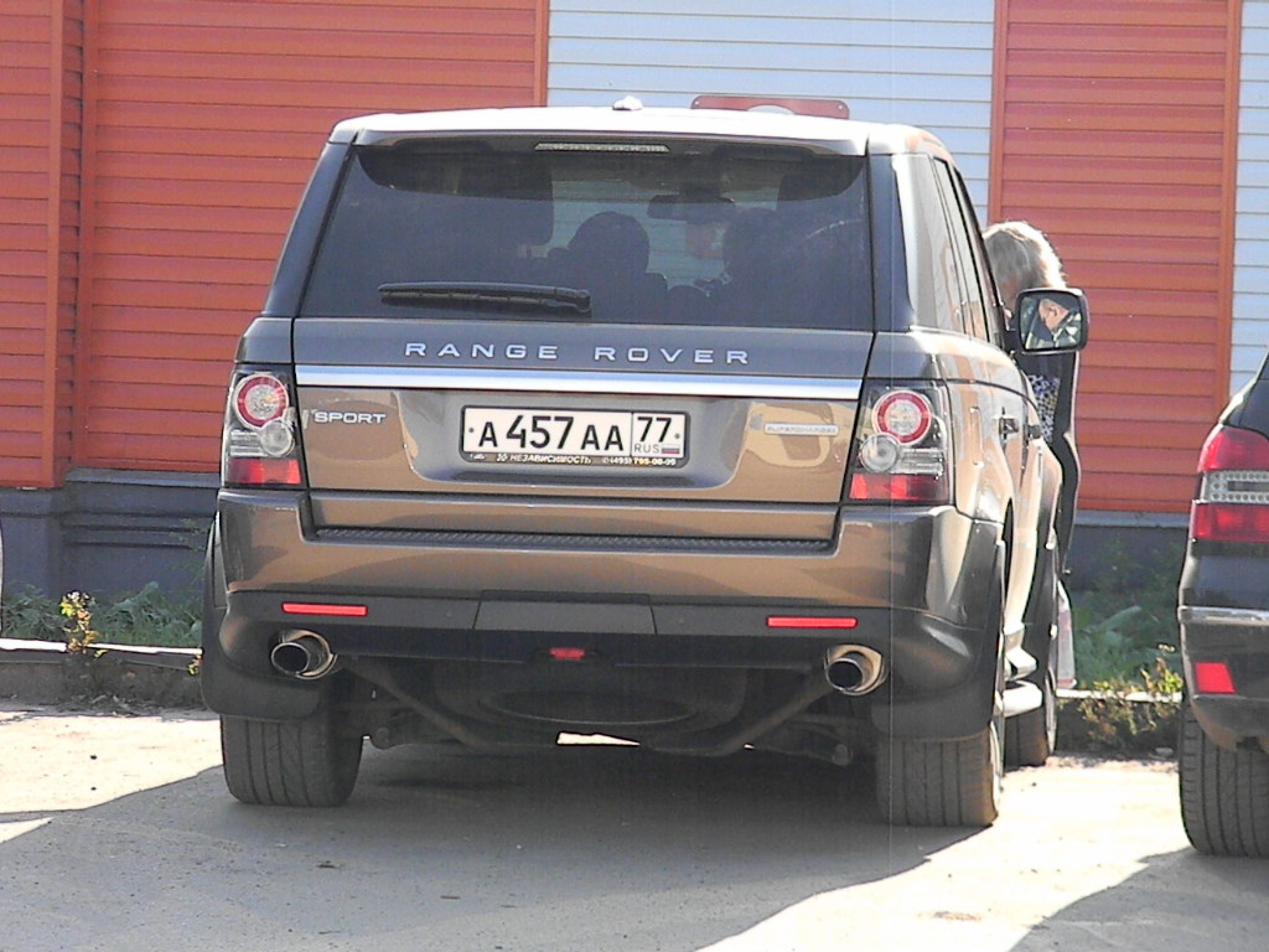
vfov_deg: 8.2
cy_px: 476
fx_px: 6672
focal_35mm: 182
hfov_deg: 10.9
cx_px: 634
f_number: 5.2
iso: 640
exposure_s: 1/630
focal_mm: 33.1
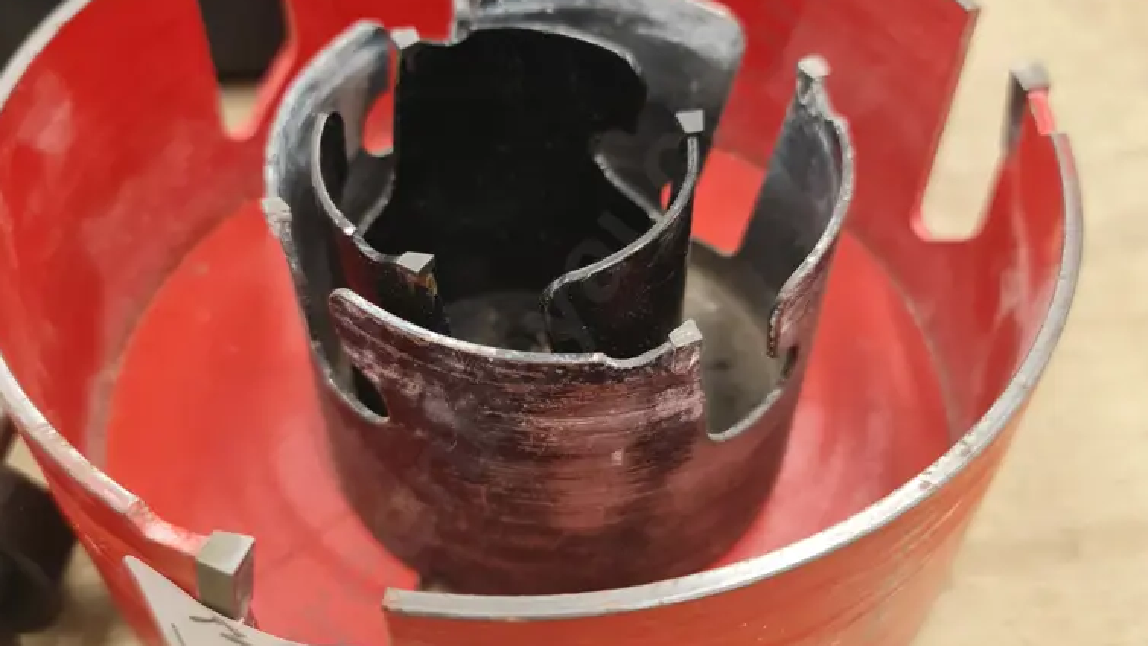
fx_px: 1126
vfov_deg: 32.0
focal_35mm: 37
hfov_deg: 54.0
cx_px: 566
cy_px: 306
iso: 125
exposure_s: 1/120
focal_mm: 7
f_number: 1.8
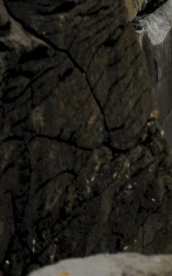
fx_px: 1371
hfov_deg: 7.0
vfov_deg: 10.4
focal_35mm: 183
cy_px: -297
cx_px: 279
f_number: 3.5
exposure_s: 1/350
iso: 160
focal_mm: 28
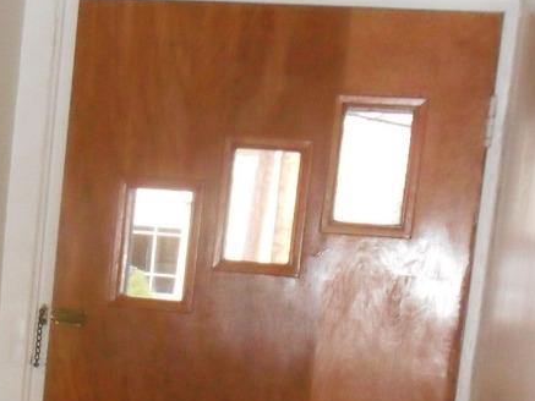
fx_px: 1376
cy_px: 472
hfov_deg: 21.2
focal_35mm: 89
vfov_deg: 16.0
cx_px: 0
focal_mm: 4.9
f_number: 3.5
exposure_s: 1/45
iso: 400
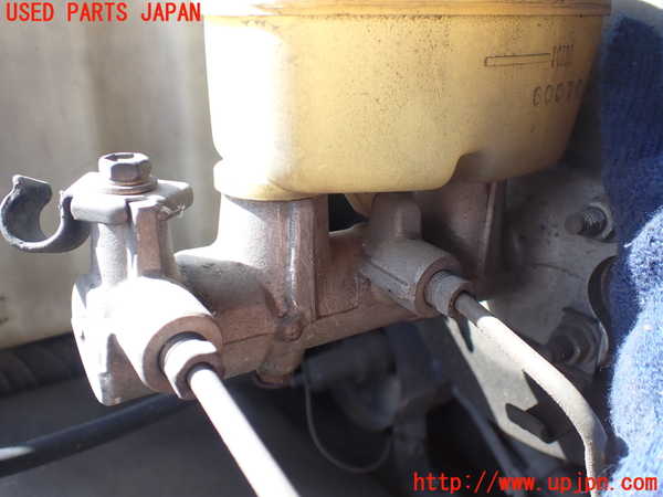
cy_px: 248
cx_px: 332
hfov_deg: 60.0
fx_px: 575
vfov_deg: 46.8
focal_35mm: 30
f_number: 2.3
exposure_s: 1/200
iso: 100
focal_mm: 5.4
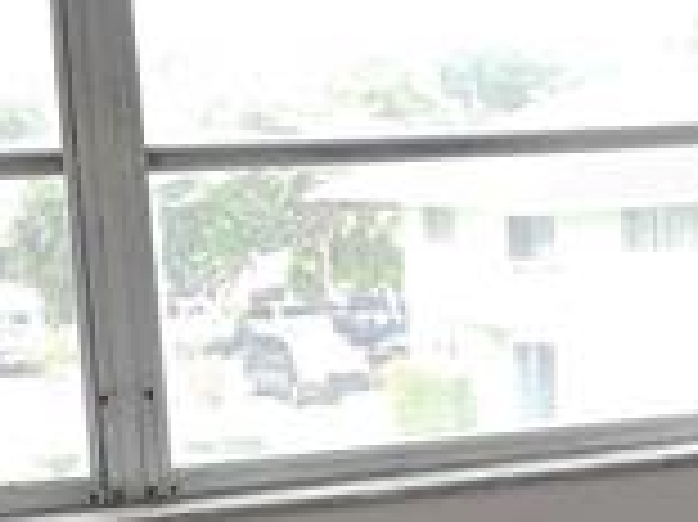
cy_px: 522
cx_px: 549
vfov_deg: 12.3
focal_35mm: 119
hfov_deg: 16.5
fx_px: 2398
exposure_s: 1/60
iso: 80
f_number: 1.8
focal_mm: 5.54
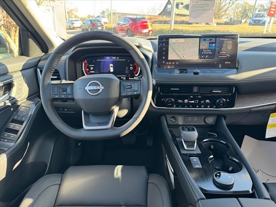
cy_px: 104
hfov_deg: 71.6
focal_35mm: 24
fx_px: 191
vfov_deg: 56.8
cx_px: 138
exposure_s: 1/121
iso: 160
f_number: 1.78
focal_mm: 6.76
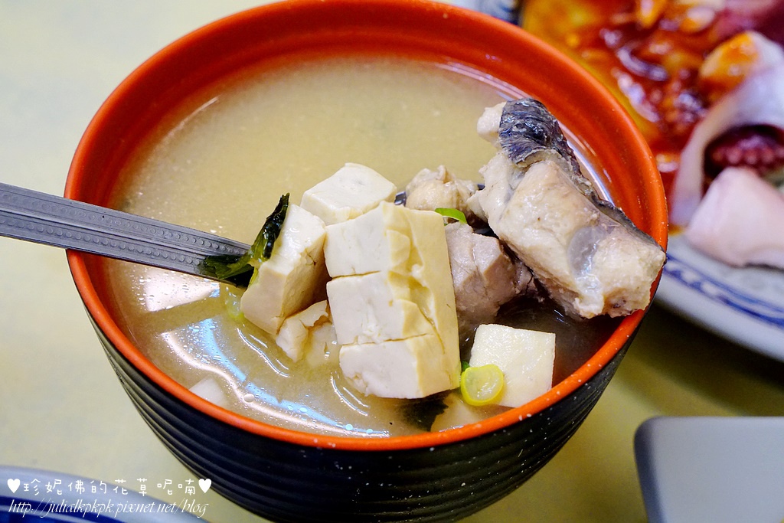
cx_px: 392
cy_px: 262
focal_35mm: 50
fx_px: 1078
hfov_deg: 40.0
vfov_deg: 27.3
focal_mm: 33
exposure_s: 1/60
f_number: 8
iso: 1600
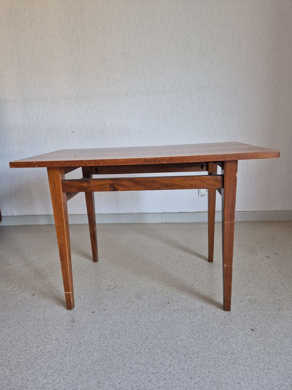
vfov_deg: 73.9
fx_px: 259
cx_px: 146
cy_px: 195
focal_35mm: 23
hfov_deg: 58.9
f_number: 1.8
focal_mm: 5.4
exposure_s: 1/100
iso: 200
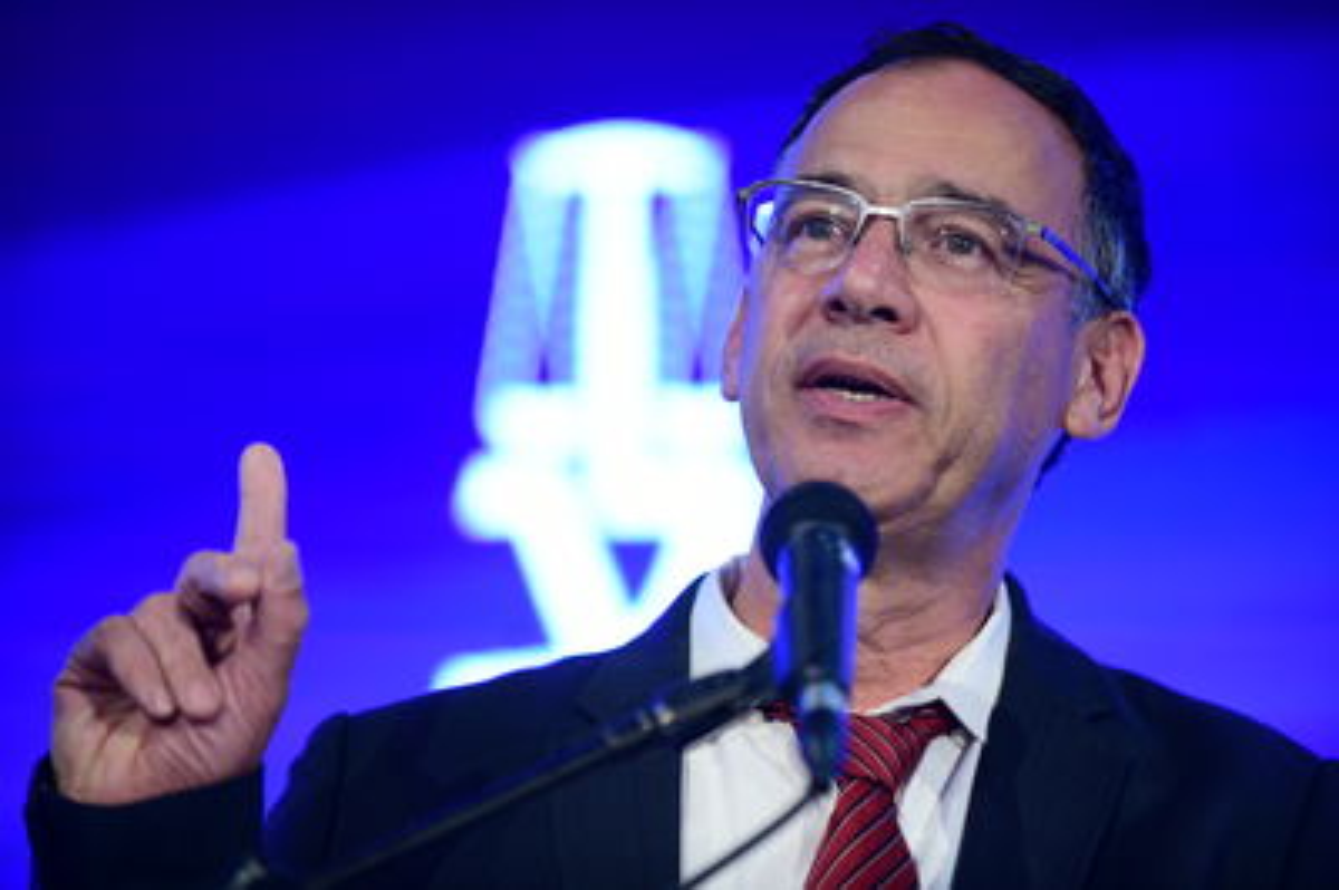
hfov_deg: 12.8
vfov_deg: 8.6
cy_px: 445
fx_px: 5946
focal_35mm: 160
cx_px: 670
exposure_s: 1/250
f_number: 3.2
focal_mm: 160
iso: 1250
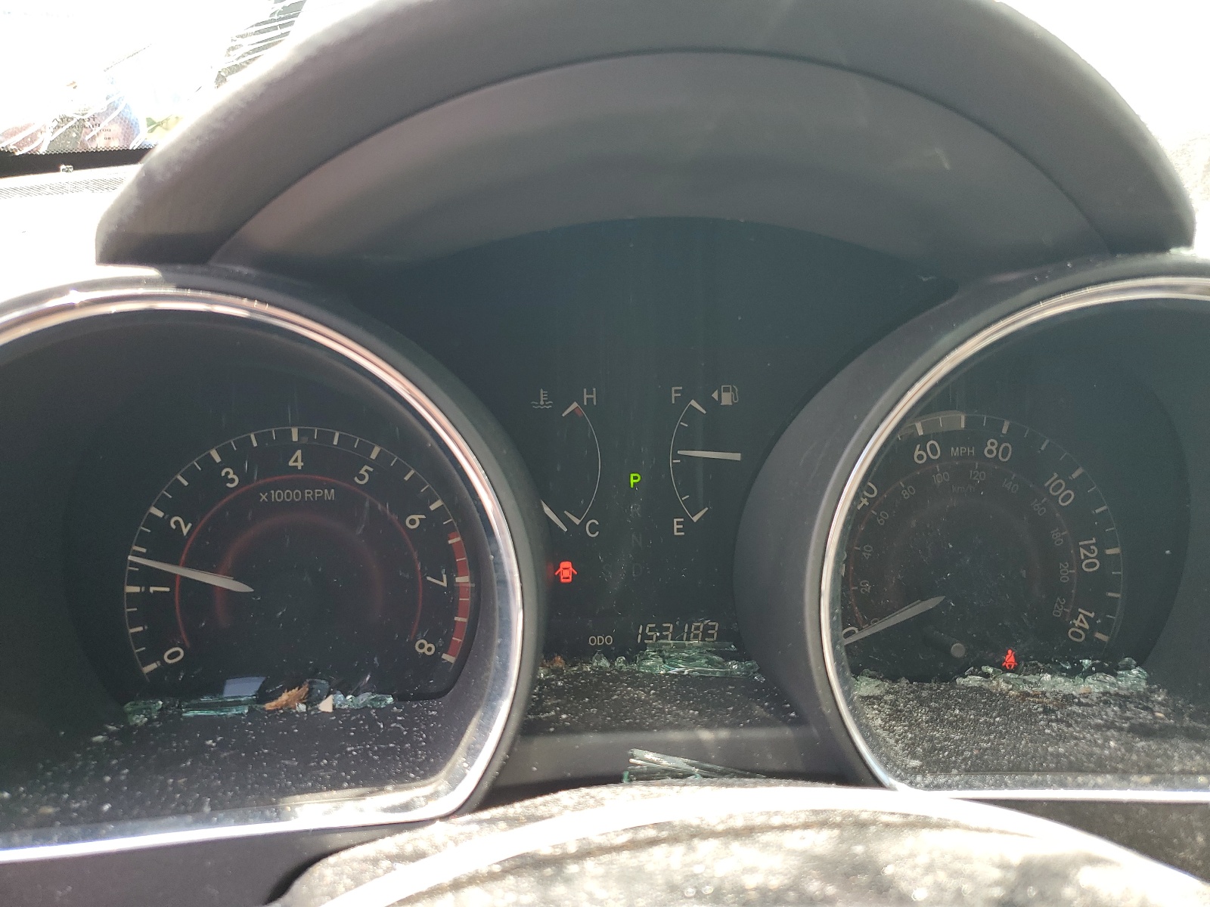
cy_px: 454
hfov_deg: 67.3
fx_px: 909
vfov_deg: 53.1
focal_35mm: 26
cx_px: 605
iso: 50
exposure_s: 1/175
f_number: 1.5
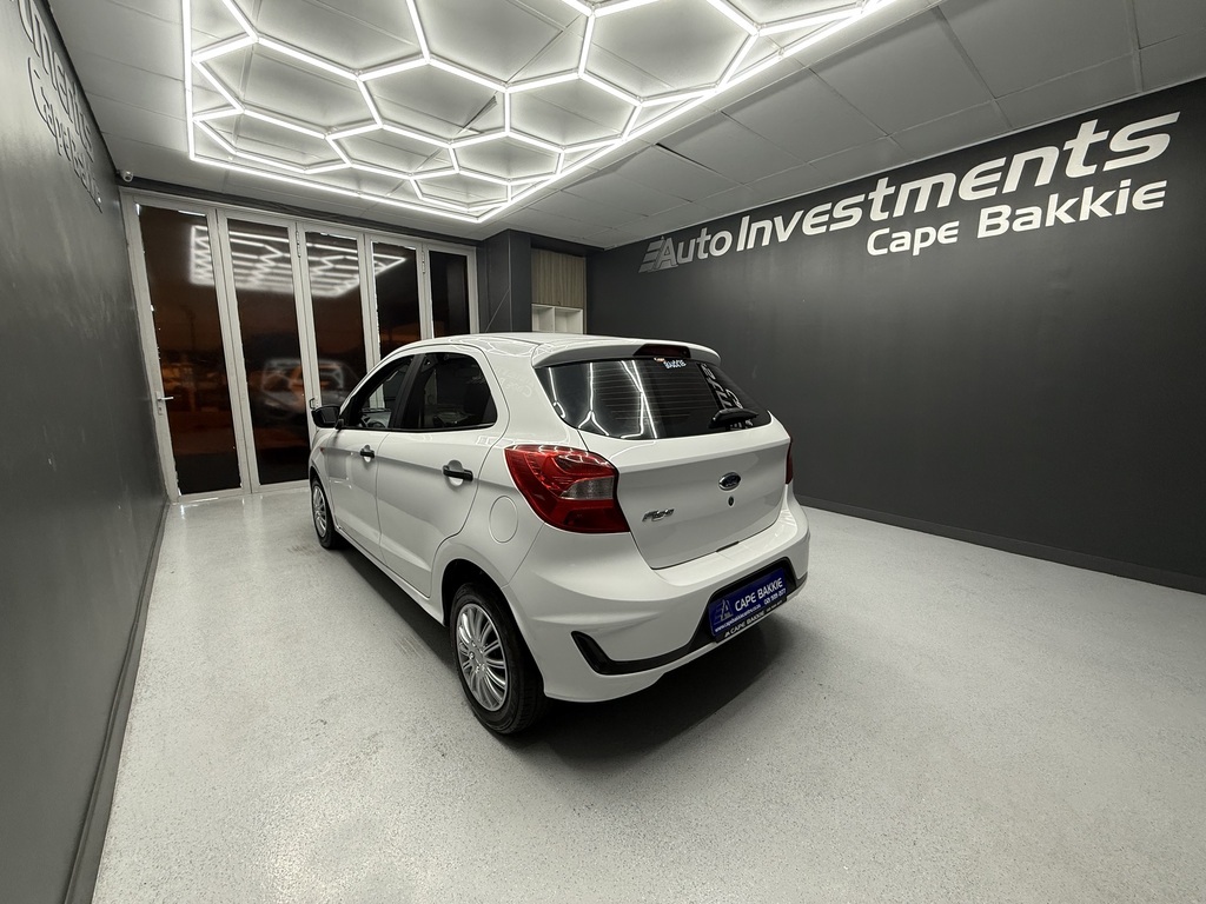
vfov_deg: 85.7
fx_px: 488
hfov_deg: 102.1
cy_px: 452
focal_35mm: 14
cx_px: 603
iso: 160
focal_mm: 2.22
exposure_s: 1/99
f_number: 2.2
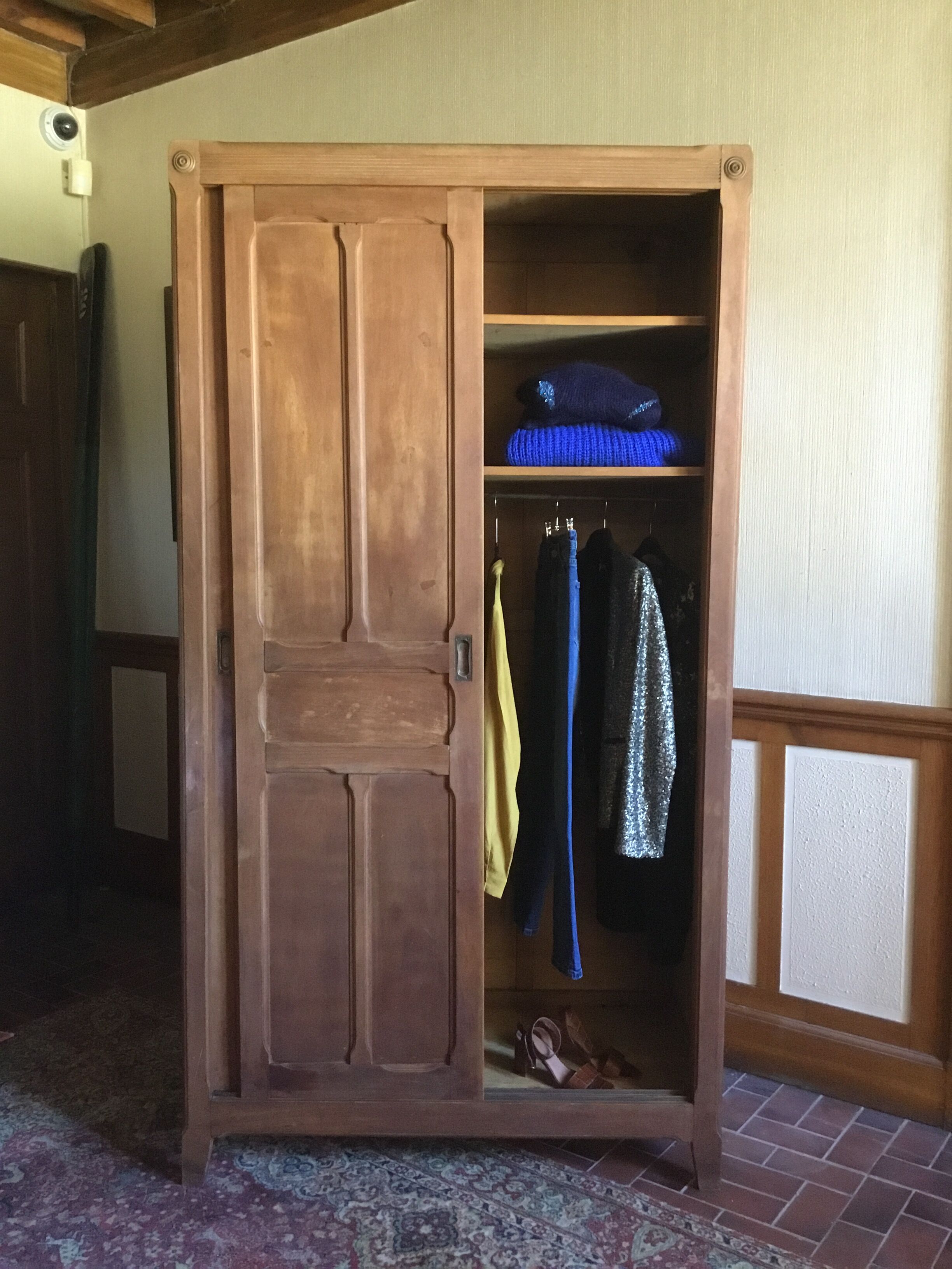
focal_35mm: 31
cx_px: 476
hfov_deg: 45.4
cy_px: 634
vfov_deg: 58.4
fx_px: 1137
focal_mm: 3.3
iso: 250
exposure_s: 1/17
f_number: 2.4
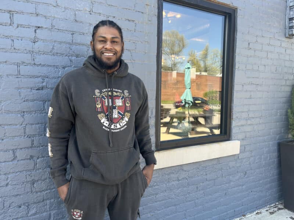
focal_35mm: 26
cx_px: 147
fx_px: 221
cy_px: 110
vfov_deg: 53.1
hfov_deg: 67.3
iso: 50
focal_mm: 5.1
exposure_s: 1/388
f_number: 1.6
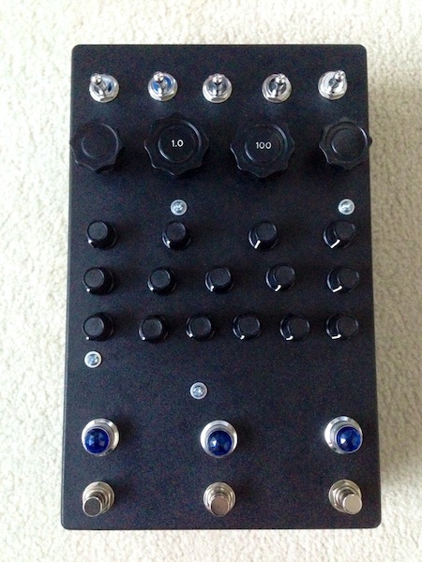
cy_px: 281
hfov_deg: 42.9
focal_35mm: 33
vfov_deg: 55.4
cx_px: 211
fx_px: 536
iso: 800
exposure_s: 1/15
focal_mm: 4.12
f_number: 2.4
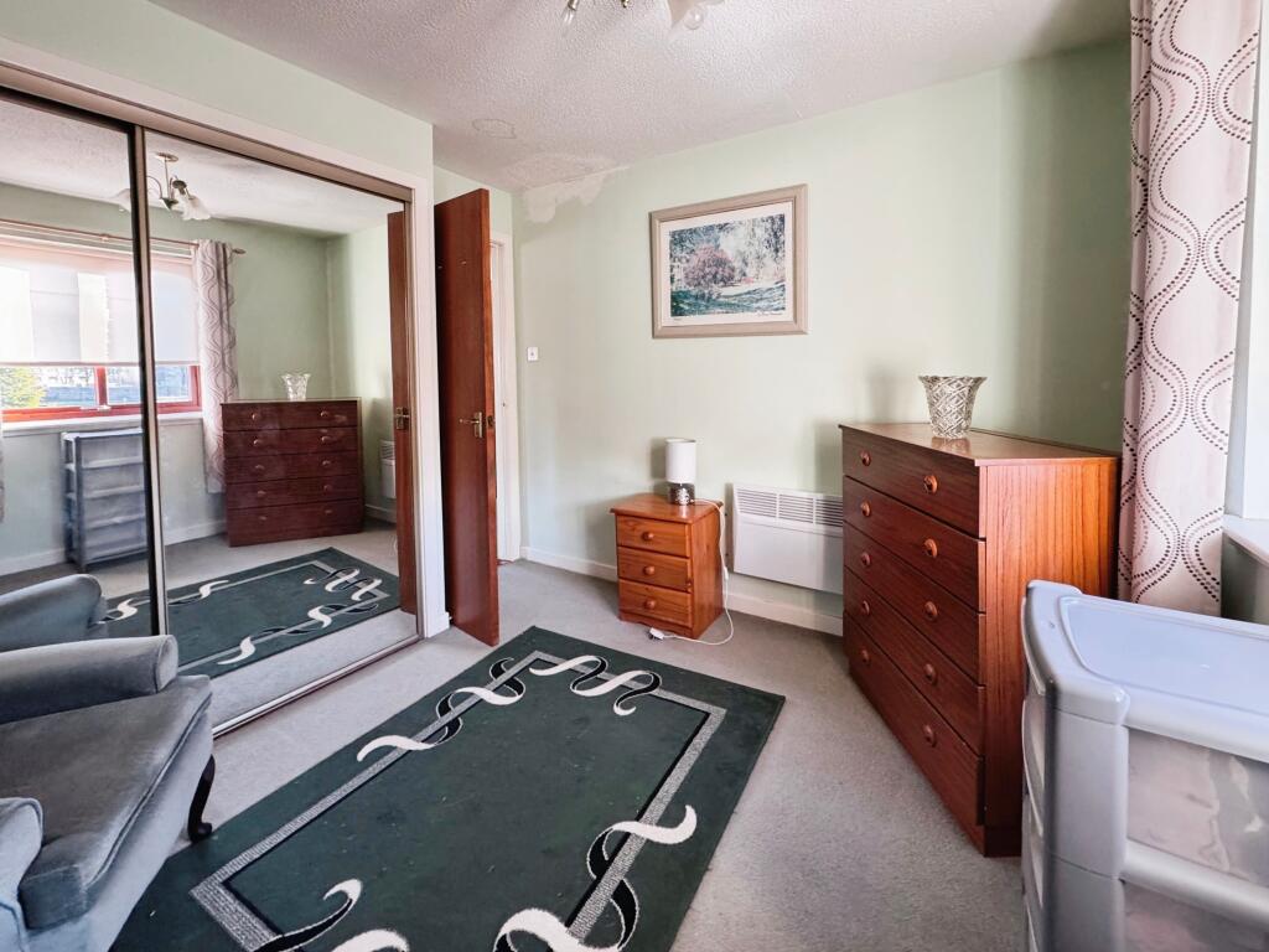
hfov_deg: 102.1
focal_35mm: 14
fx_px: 513
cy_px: 476
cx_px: 634
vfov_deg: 85.7
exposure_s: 1/92
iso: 320
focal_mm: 2.22
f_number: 2.2
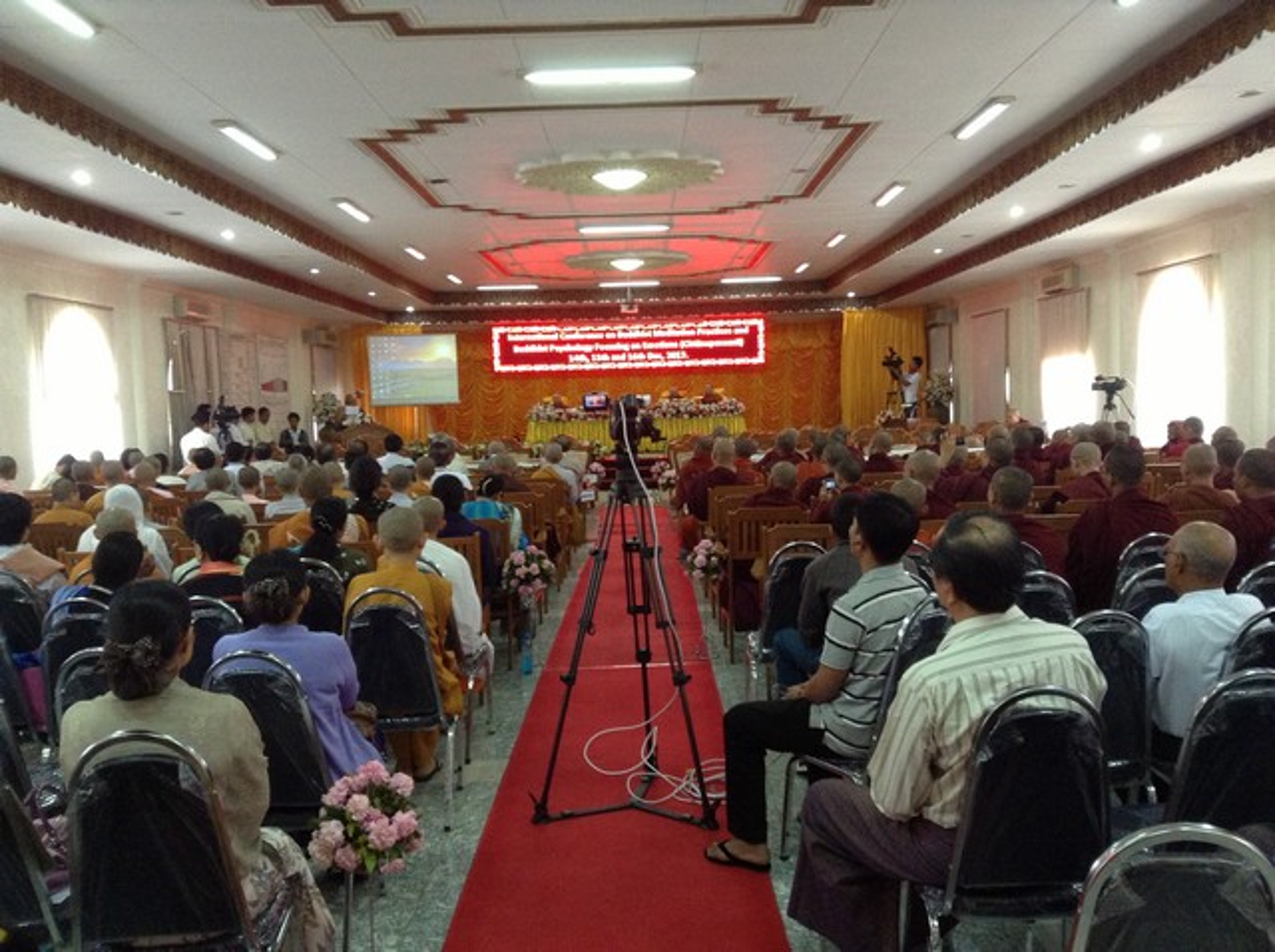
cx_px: 638
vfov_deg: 42.8
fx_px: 1214
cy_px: 476
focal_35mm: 33
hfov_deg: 55.4
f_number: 2.4
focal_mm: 3.3
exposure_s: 1/24
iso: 160
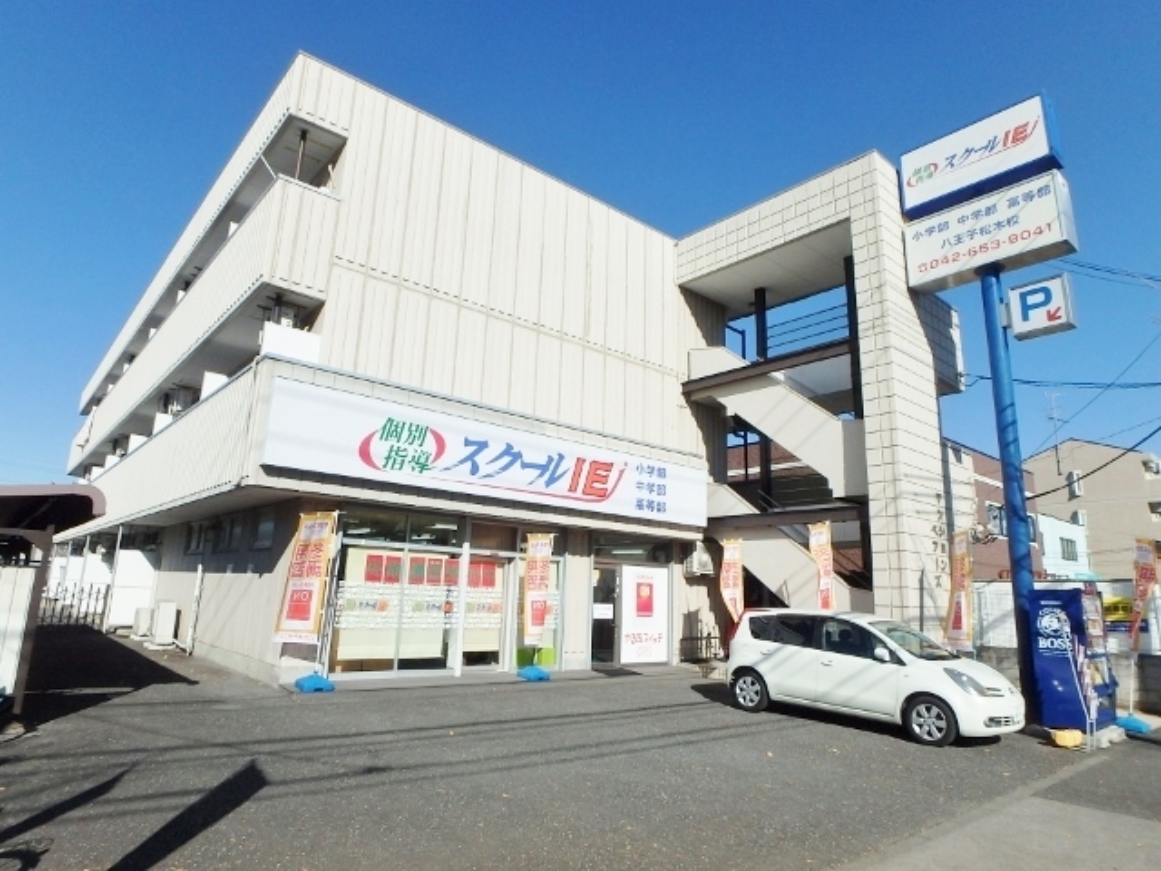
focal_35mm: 21
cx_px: 580
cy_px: 436
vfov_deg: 63.4
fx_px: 704
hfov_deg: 79.0
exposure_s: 1/1000
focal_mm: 3.7
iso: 125
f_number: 6
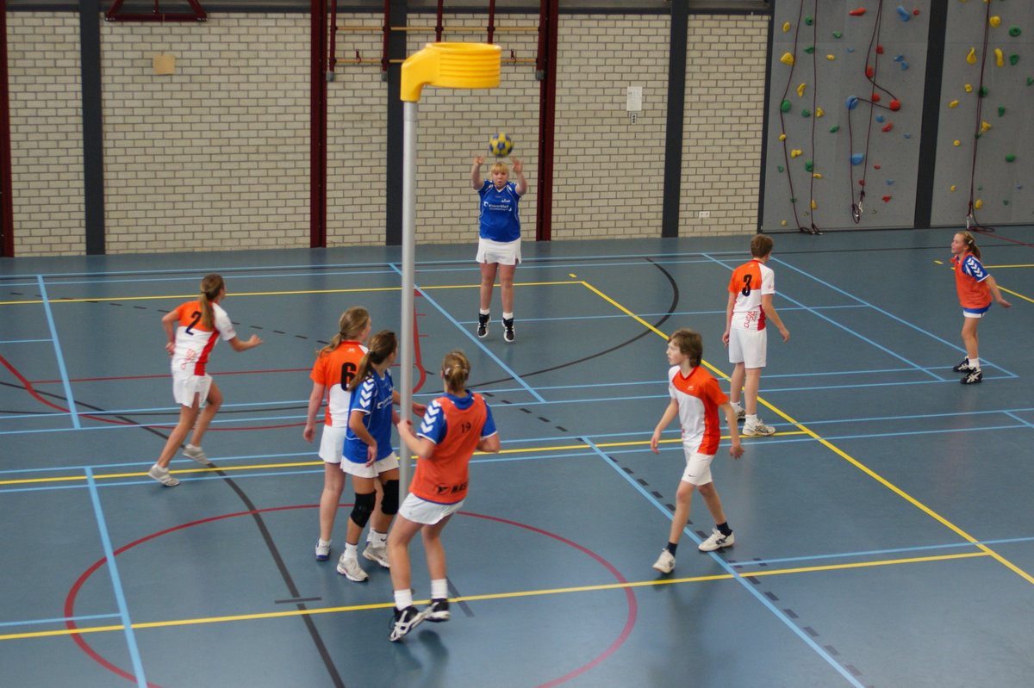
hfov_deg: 37.9
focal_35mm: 52
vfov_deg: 25.7
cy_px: 344
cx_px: 517
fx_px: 1507
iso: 400
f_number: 2.8
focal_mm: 35
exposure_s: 1/160
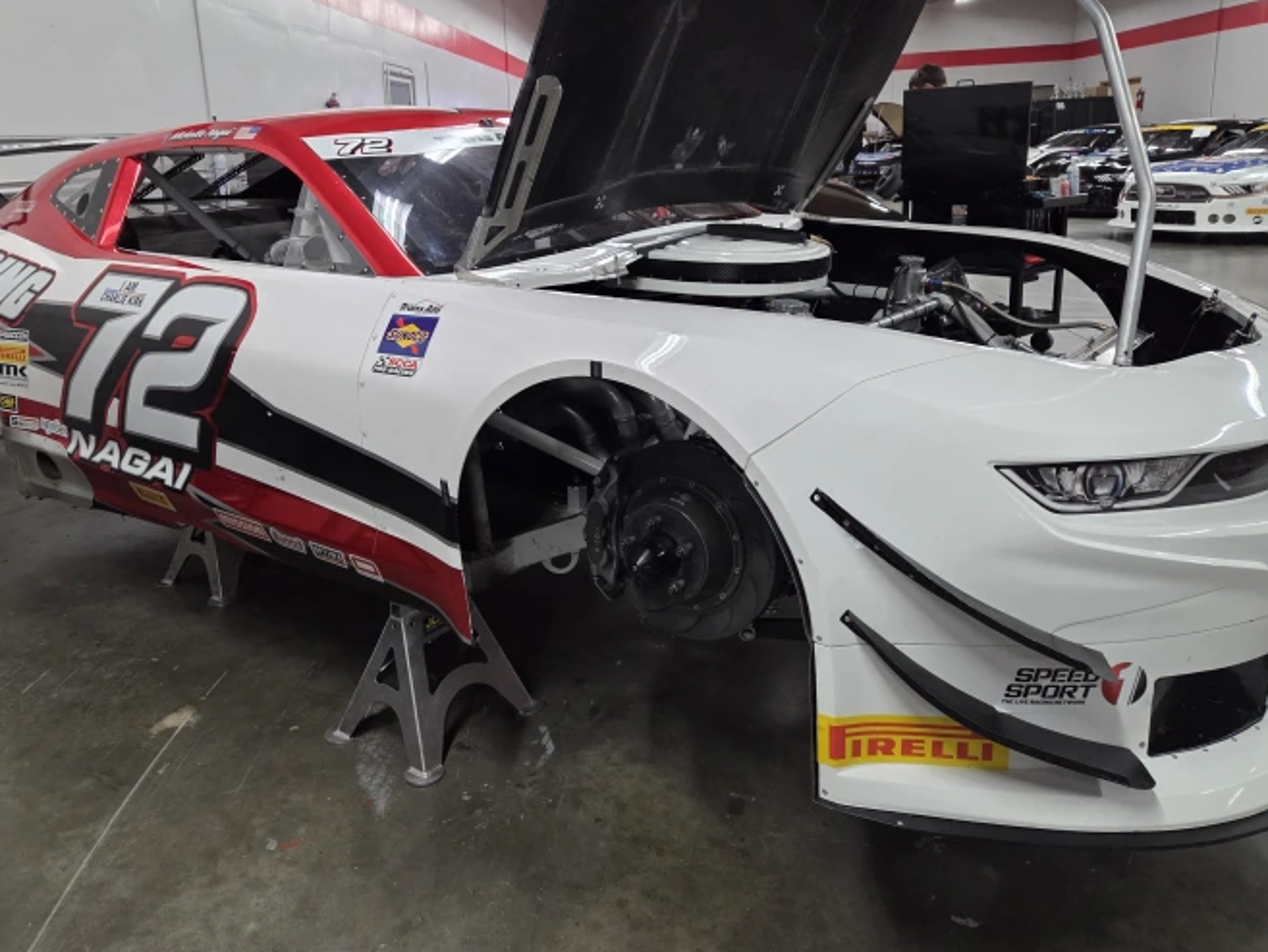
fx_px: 1026
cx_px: 583
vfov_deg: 49.4
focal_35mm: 28
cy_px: 380
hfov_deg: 63.3
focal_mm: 5.4
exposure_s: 1/120
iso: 500
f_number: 1.8
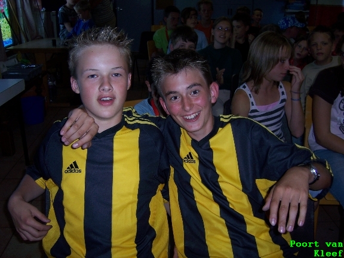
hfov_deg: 51.4
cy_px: 129
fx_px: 358
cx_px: 172
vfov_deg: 39.7
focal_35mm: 36
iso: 80
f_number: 2.8
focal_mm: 6.2
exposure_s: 1/60
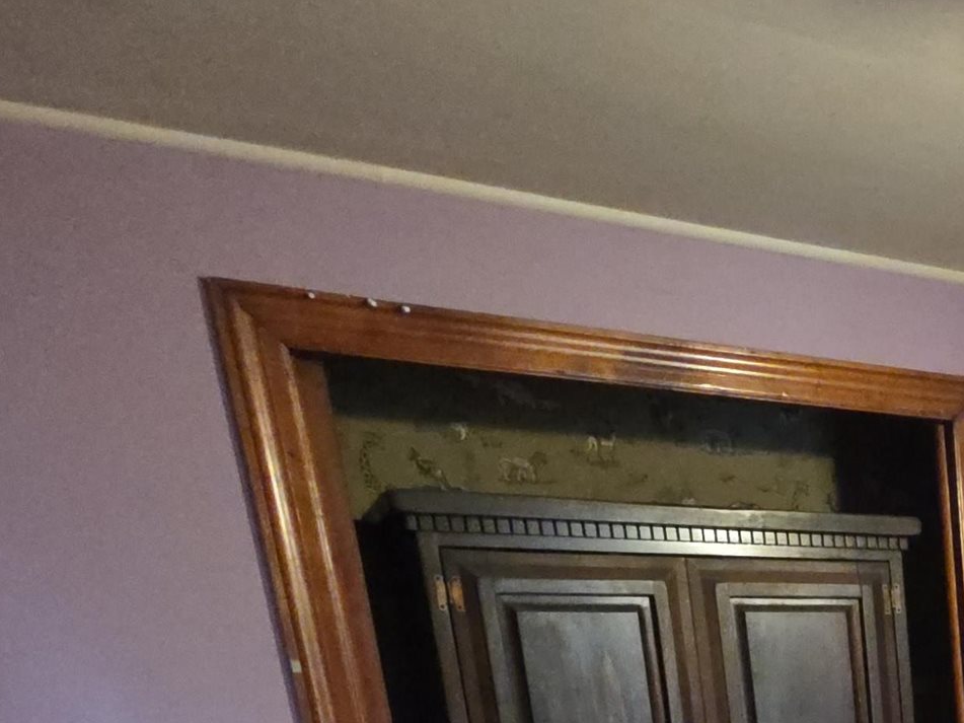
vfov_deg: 26.6
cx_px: 1208
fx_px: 1169
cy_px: 1032
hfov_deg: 34.1
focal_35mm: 42
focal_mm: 2.2
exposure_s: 1/60
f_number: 1.9
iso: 800
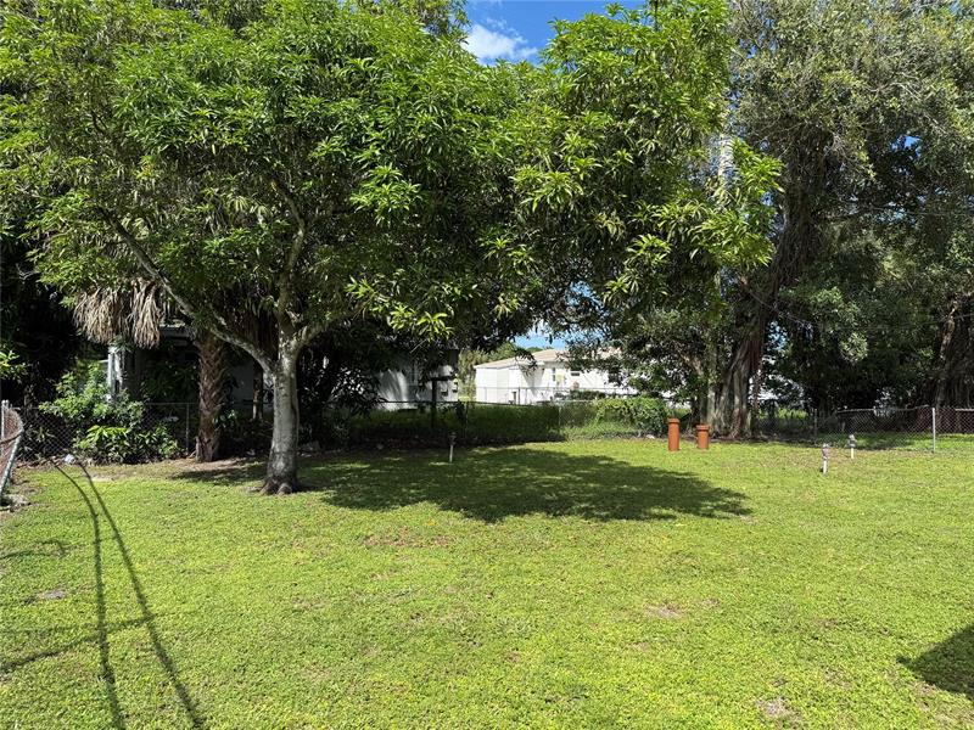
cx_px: 487
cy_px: 365
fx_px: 675
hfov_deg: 71.6
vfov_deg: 56.8
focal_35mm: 24
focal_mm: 6.76
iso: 80
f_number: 1.78
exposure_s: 1/2525
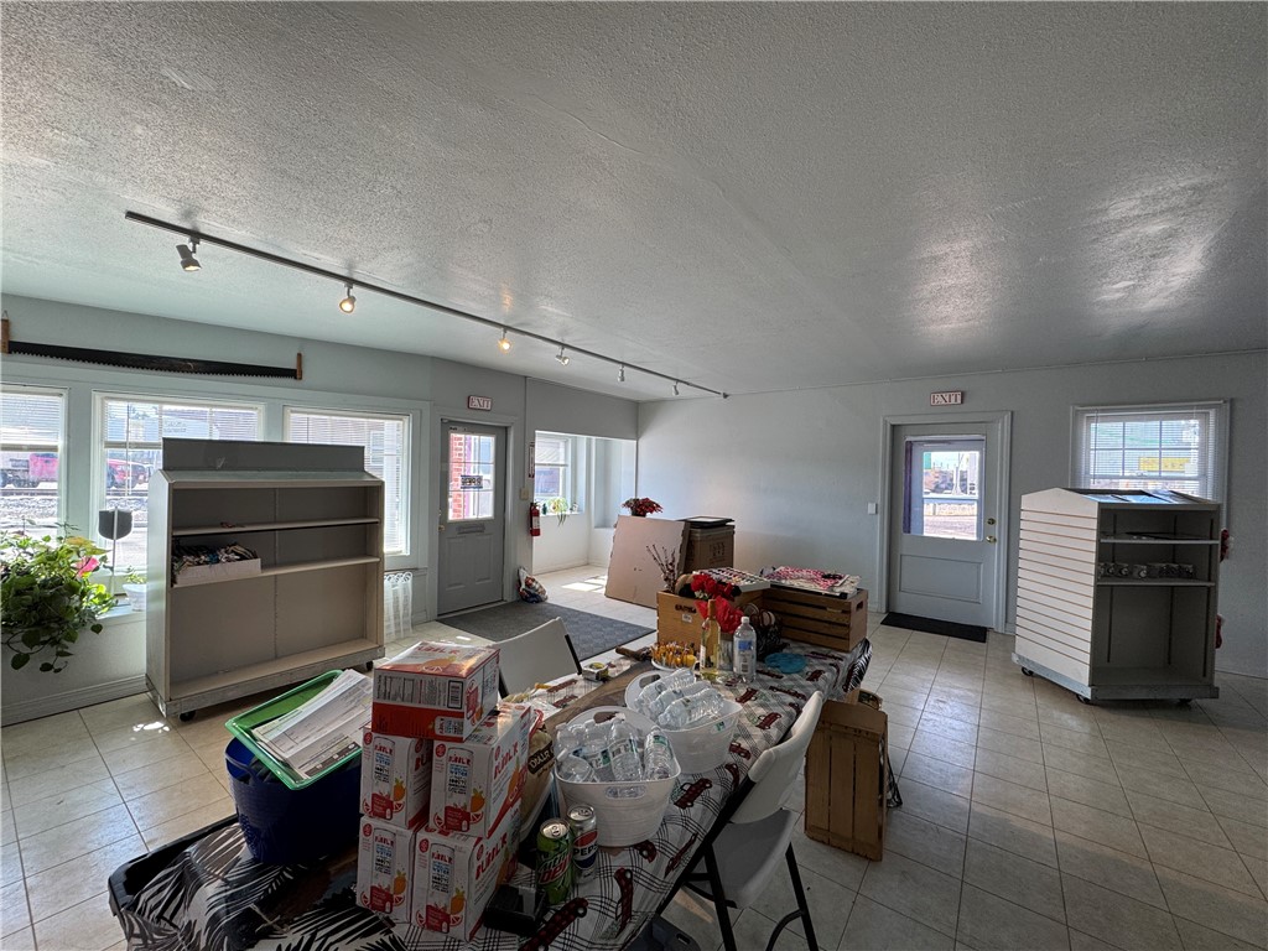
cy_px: 476
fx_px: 513
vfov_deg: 85.7
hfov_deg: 102.1
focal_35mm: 14
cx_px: 634
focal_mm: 2.22
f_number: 2.2
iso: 64
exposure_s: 1/120
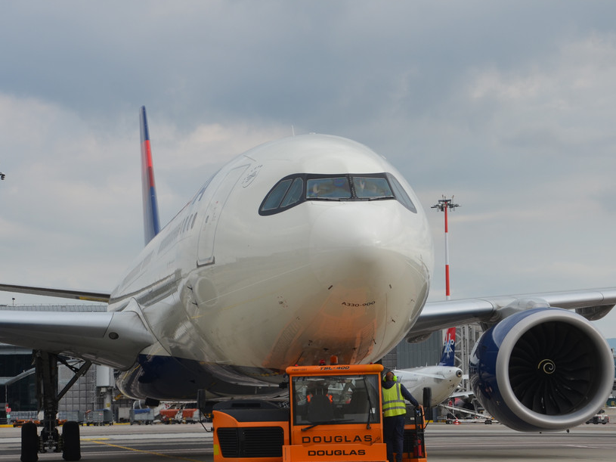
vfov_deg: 13.3
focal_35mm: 111
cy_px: 256
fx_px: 1975
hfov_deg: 17.7
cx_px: 239
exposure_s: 1/320
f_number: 9
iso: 160
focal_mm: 52
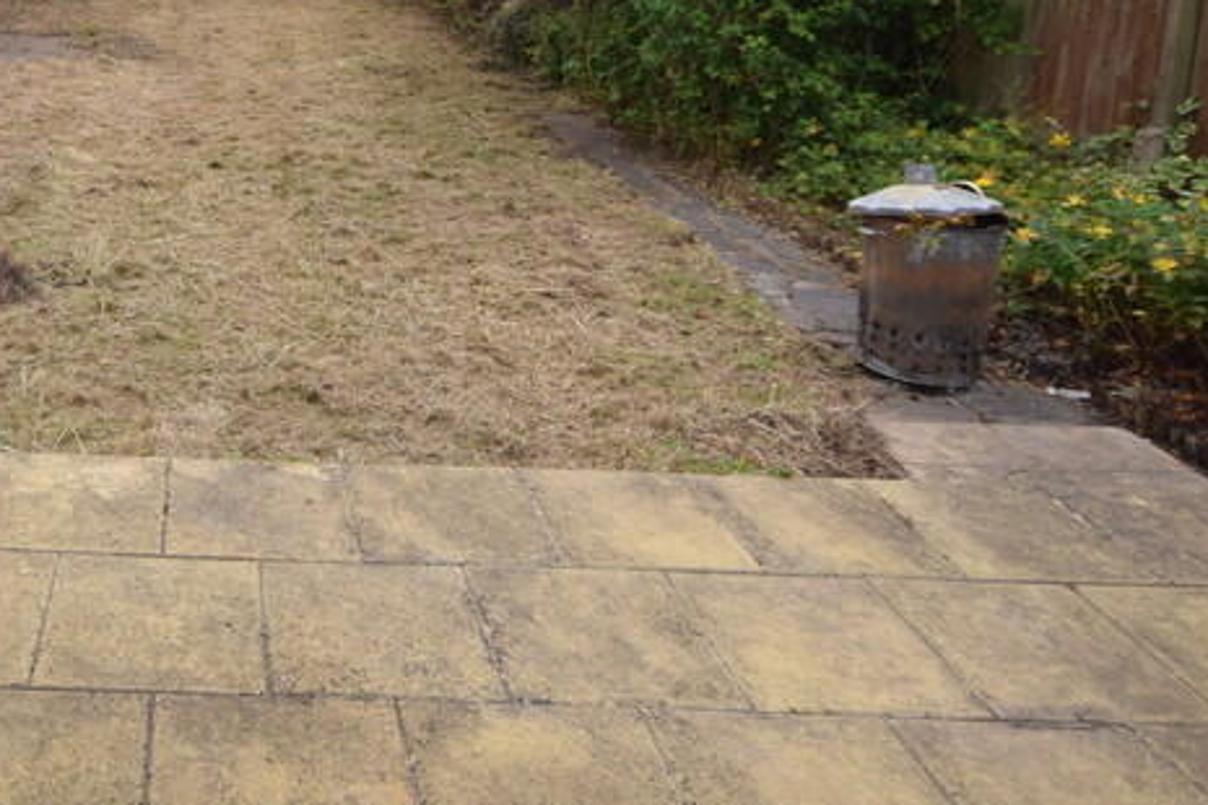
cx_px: 218
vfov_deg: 37.5
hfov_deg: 52.9
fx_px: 1107
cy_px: 90
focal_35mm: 33
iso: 220
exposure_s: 1/200
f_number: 5
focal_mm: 10
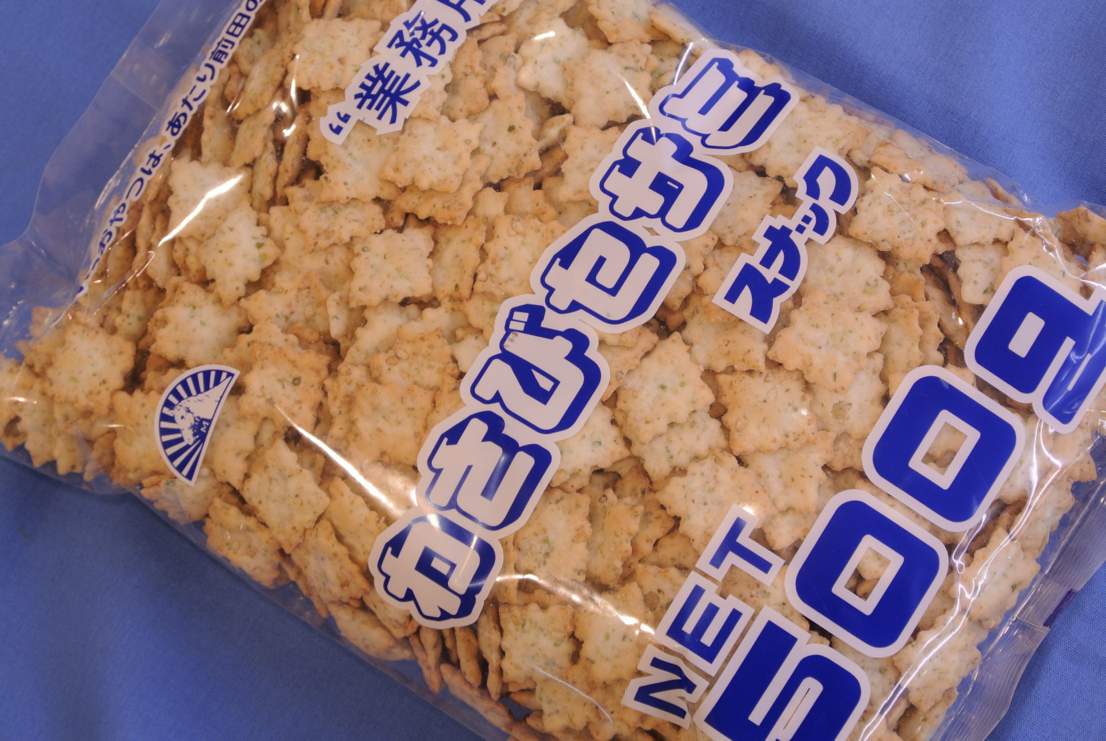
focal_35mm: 81
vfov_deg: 16.9
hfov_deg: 25.0
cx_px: 553
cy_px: 370
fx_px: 2491
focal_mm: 30
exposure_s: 1/8
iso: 100
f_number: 5.6
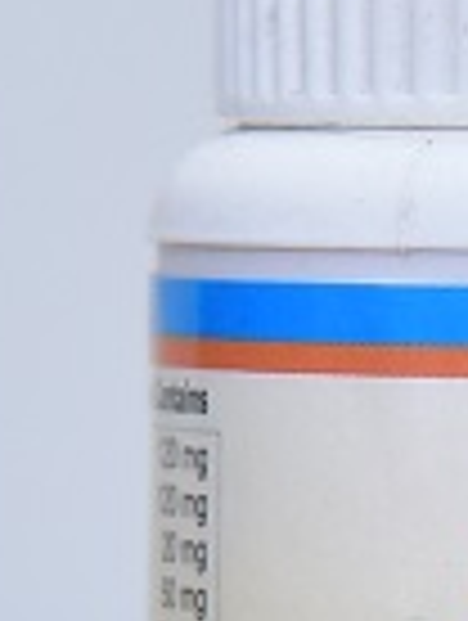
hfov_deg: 3.9
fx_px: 6901
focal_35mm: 384
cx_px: 648
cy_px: 626
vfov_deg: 5.1
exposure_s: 1/160
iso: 1250
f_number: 4
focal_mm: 105
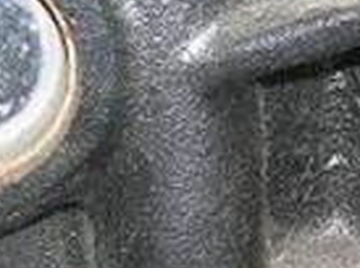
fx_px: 1649
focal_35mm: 159
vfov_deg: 9.1
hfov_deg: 12.5
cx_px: 189
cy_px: 382
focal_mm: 5.7
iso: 50
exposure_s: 1/60.1
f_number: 4.9
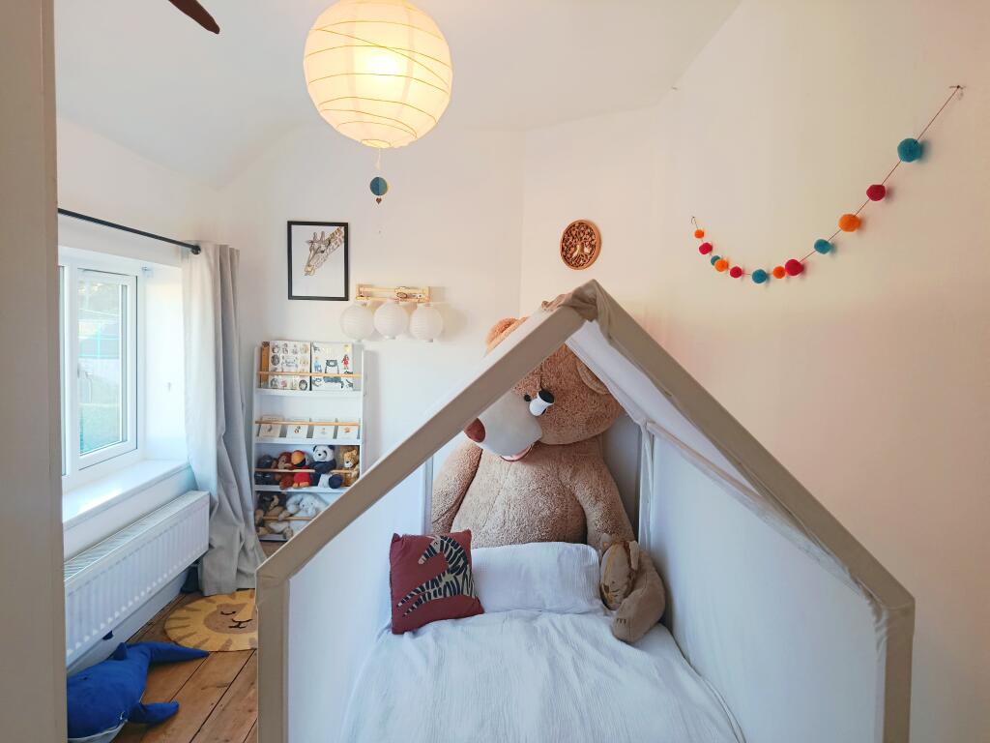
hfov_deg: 71.6
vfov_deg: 56.8
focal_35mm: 24
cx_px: 495
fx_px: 686
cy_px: 372
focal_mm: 5.24
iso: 375
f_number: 1.7
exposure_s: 1/100
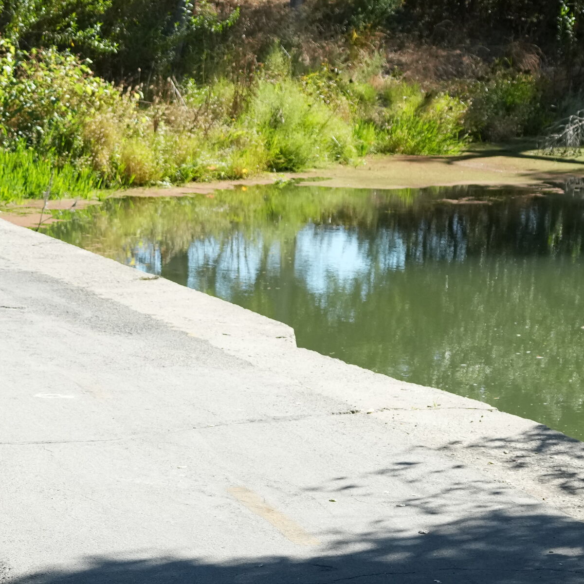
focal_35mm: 153
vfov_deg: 11.4
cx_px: 175
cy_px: 502
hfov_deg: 11.4
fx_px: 2920
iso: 1000
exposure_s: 1/2500
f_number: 4.5
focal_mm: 50
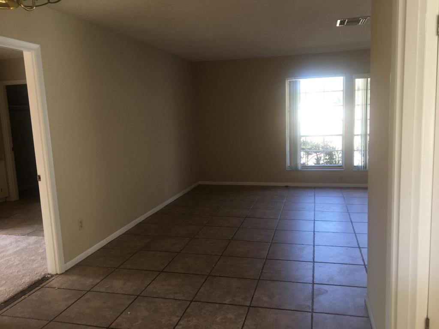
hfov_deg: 61.7
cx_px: 220
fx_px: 368
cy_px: 164
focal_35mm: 29
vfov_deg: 48.2
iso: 32
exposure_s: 1/60
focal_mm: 4.15
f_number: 2.2
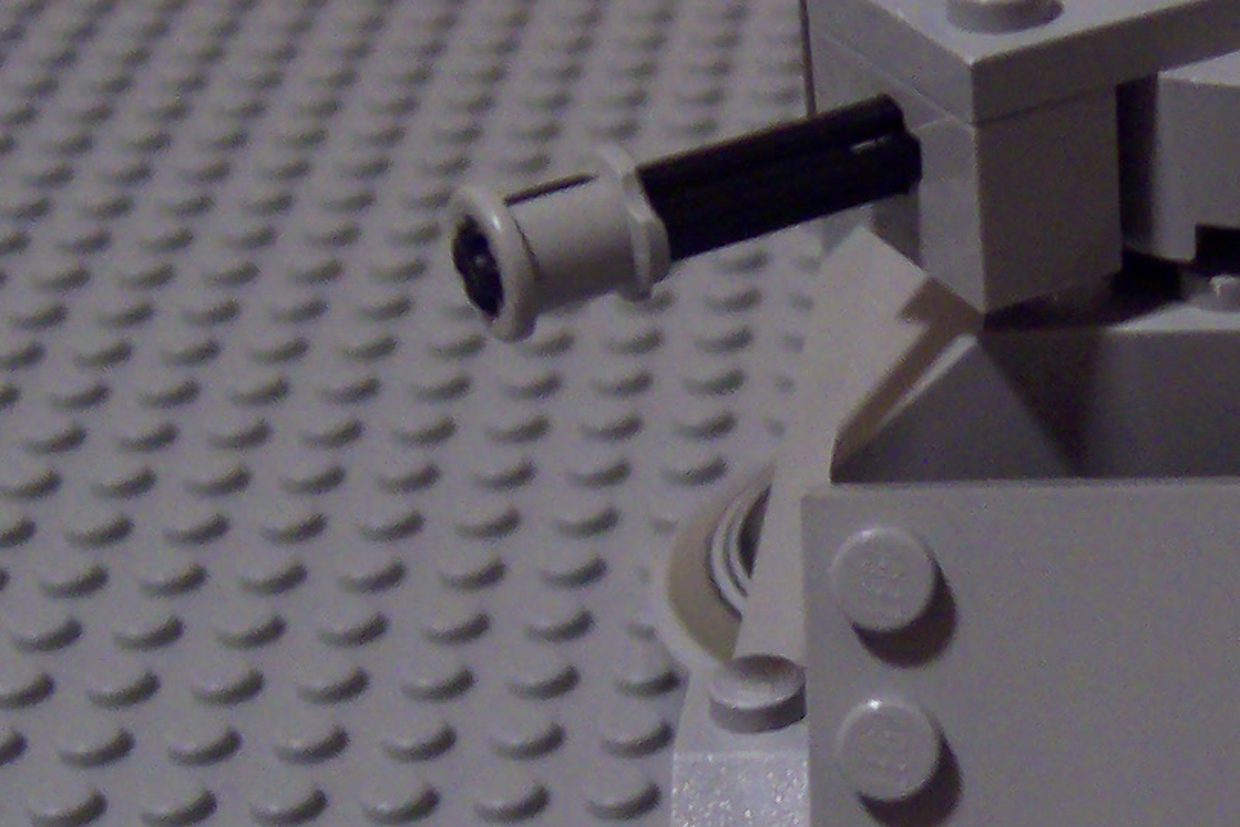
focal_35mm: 94
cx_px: 1277
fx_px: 3239
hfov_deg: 20.9
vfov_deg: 14.5
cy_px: 639
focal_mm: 5.6
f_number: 2.8
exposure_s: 1/8
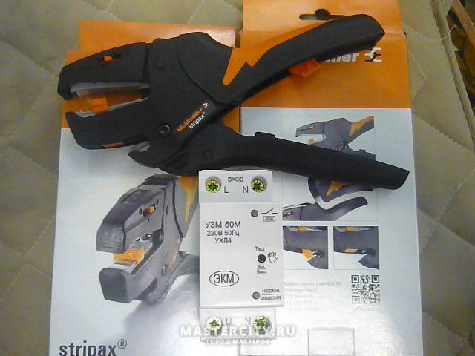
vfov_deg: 44.2
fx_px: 439
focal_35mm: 32
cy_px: 178
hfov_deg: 56.8
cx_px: 238
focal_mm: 5.2
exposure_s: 1/30
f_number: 3.3
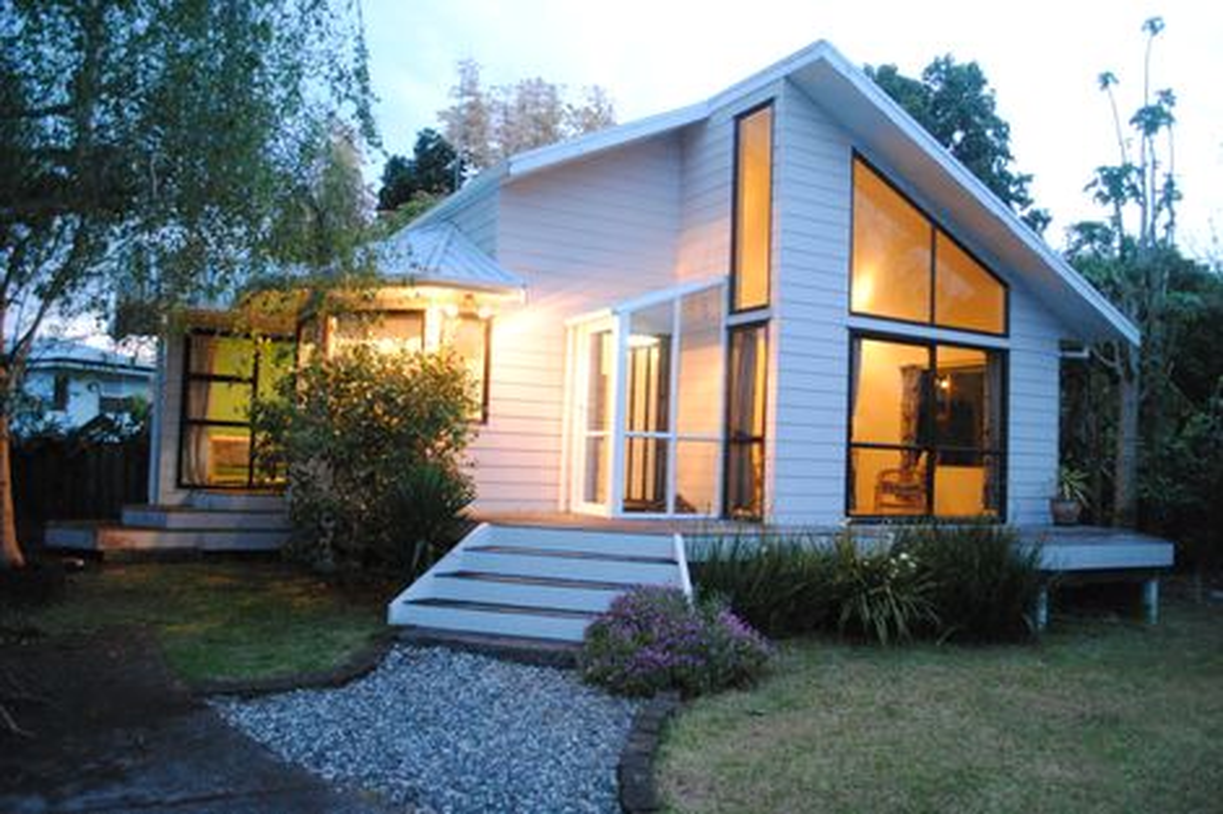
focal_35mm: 27
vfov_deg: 47.9
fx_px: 917
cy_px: 407
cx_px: 612
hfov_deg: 67.4
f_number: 3.5
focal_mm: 18
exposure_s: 1/20
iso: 1600
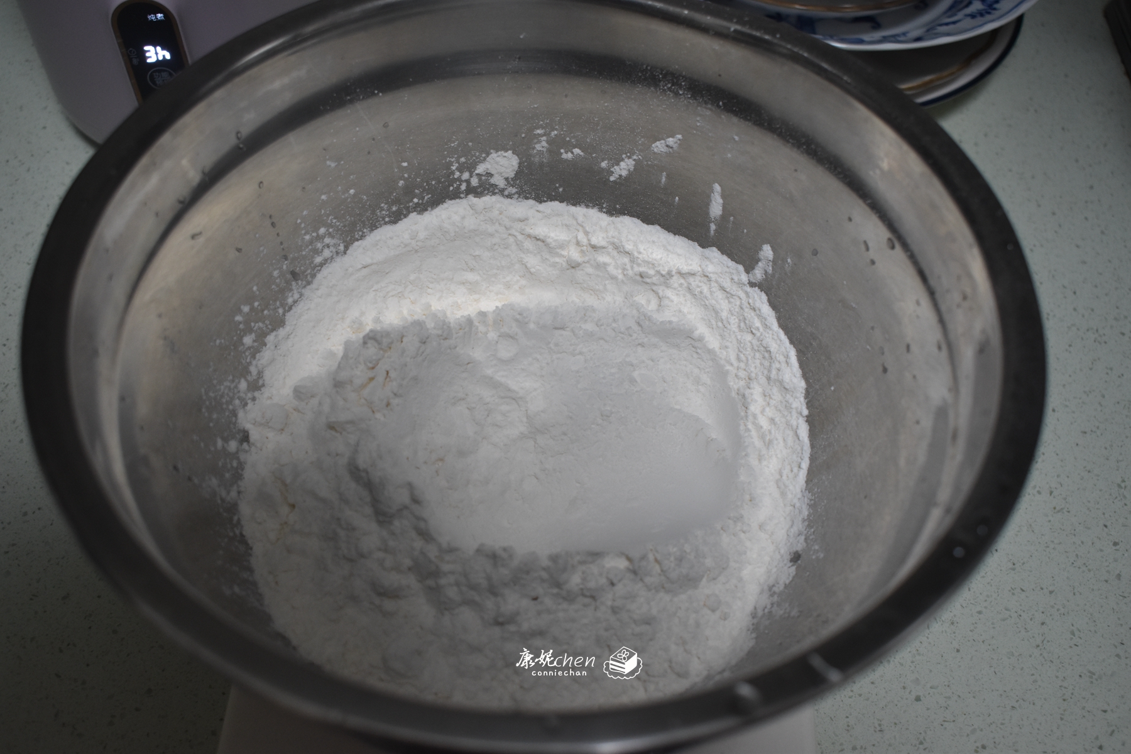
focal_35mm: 36
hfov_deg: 53.1
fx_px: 1131
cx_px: 566
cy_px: 377
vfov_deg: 36.9
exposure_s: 1/40
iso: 800
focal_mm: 24
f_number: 5
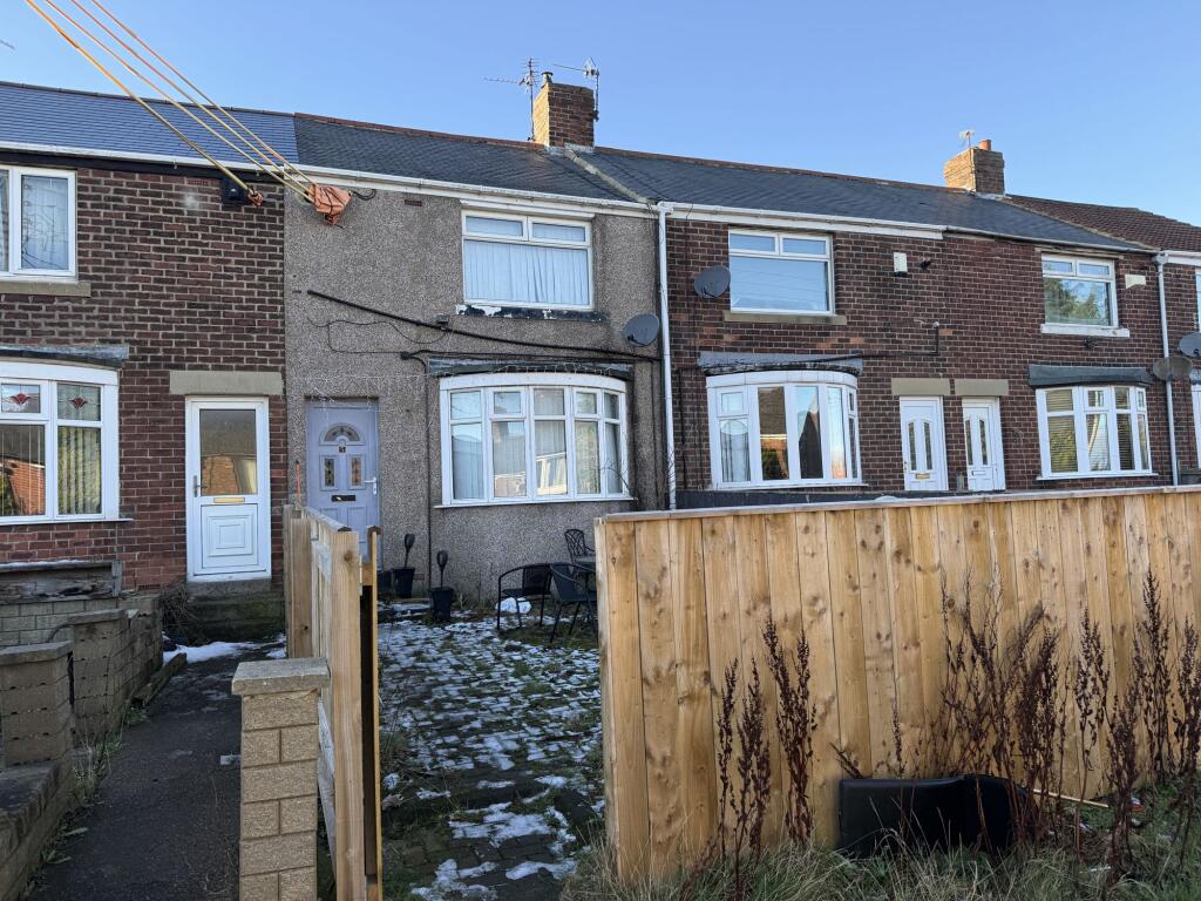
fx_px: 833
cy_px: 450
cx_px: 600
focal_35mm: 24
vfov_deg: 56.8
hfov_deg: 71.6
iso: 100
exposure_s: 1/878
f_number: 1.78
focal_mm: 6.76
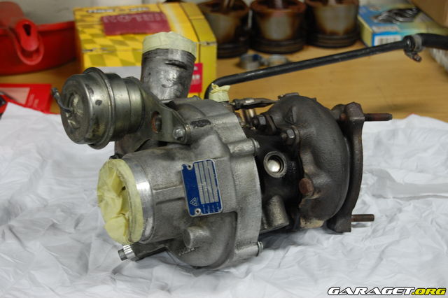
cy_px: 149
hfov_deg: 24.6
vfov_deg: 16.5
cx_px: 224
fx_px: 1026
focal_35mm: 82
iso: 800
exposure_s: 1/20
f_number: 5.6
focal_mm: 55
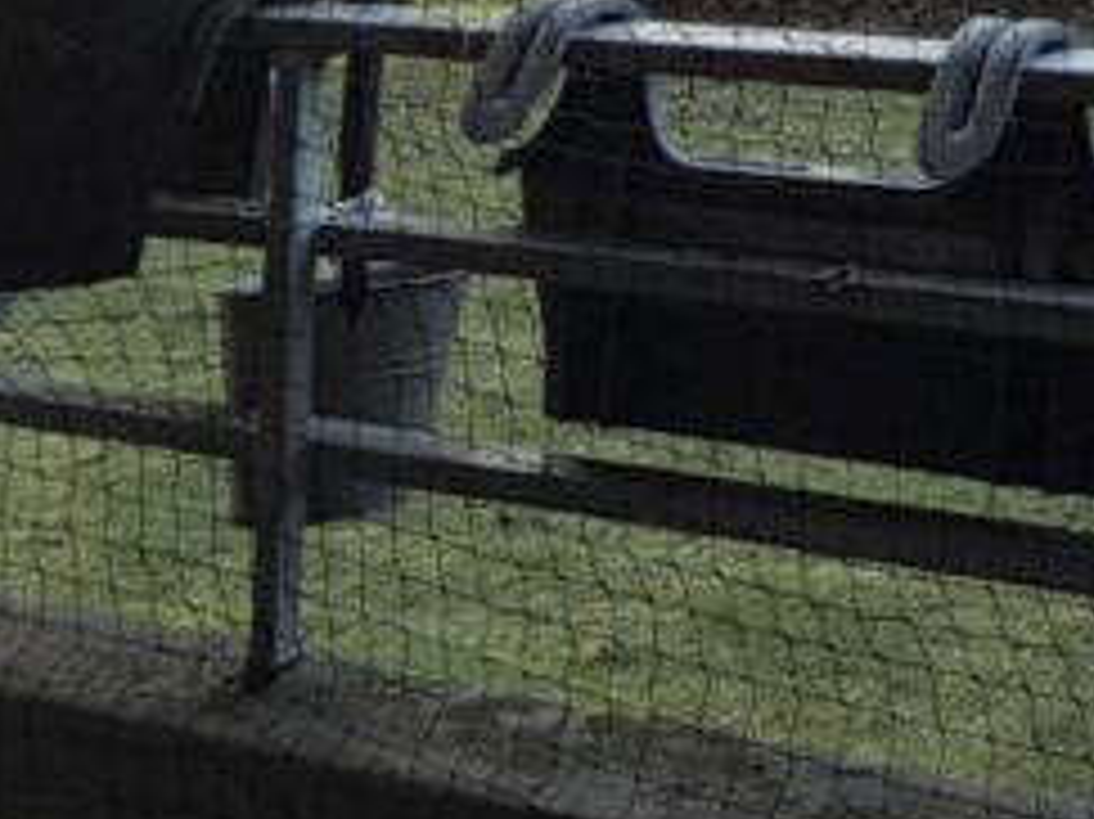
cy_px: -774
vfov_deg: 18.0
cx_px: 1495
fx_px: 1864
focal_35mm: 59
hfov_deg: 26.6
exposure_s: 1/282
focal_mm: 2.22
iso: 50
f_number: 2.2
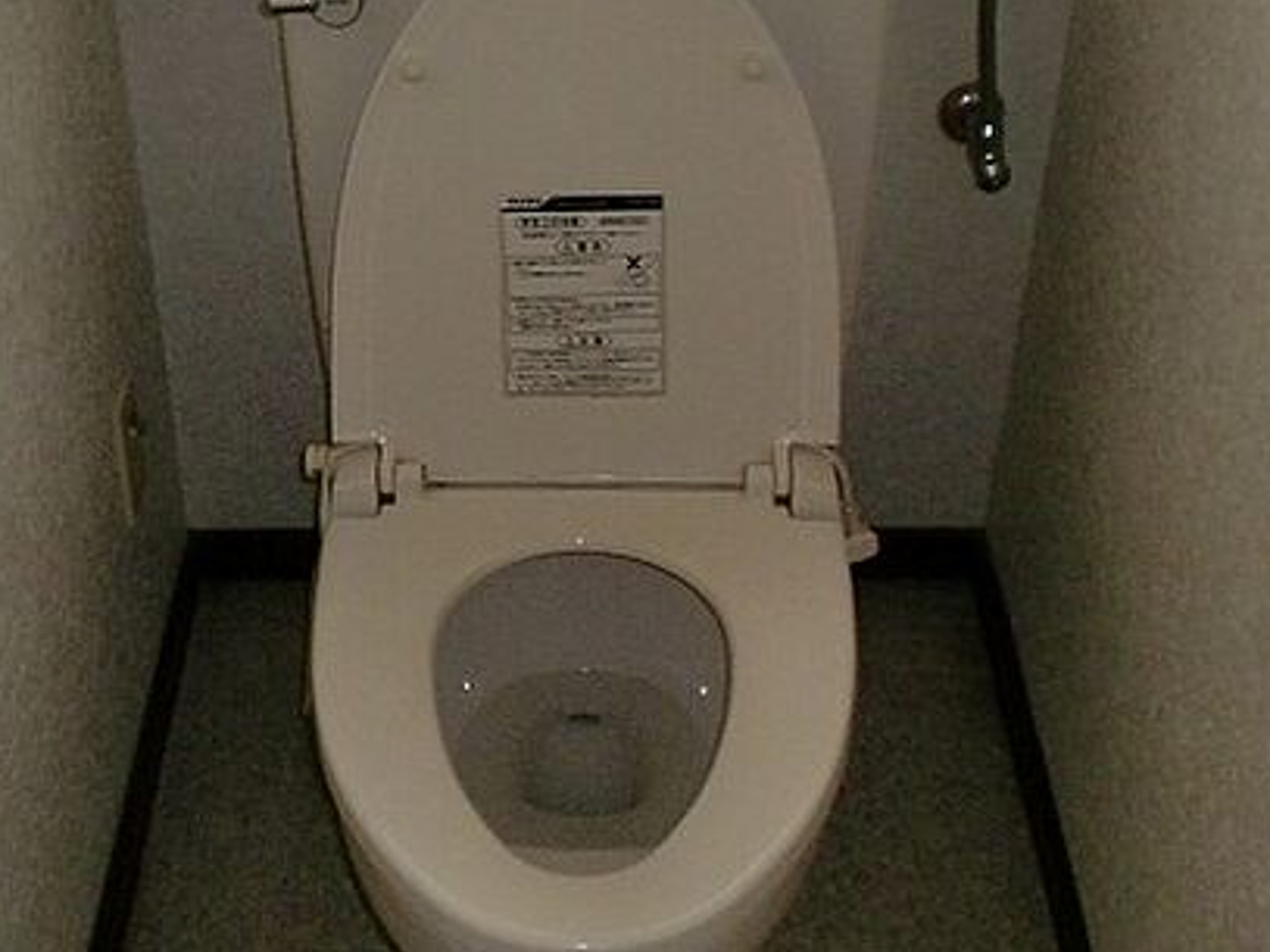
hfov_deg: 34.8
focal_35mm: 55
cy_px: 365
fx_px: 2017
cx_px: 512
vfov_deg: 26.5
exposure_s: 1/30
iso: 400
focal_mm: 6.3
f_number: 3.1
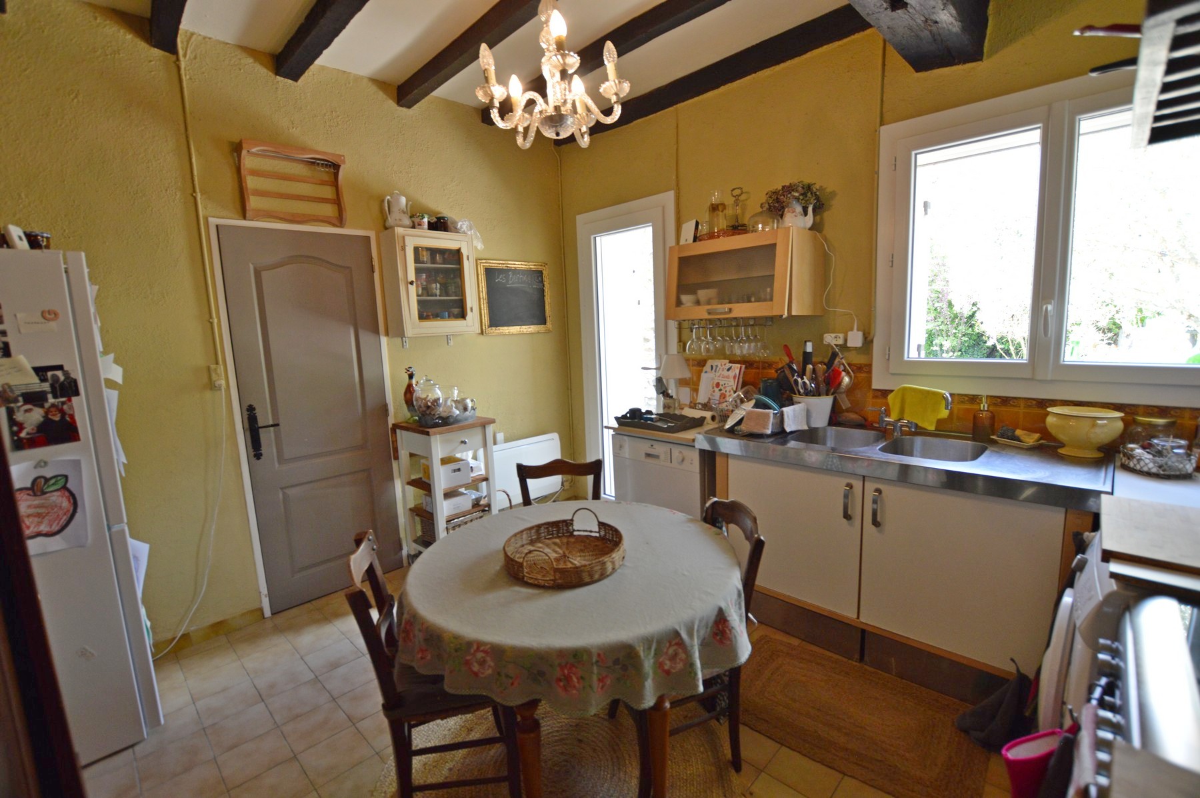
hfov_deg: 100.4
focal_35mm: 15
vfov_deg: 77.2
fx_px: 500
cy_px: 399
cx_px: 600
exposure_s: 1/60
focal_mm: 10
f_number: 3.5
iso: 400
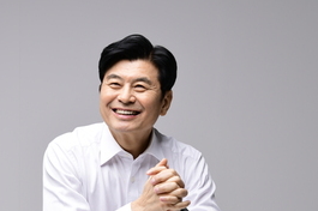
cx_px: 144
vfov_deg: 11.5
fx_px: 1050
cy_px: 138
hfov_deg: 17.2
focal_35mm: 119
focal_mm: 70
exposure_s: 1/100
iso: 125
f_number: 8
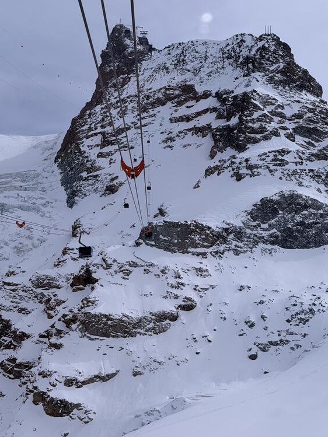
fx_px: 834
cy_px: 282
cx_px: 174
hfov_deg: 22.3
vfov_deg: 29.2
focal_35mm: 66
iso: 64
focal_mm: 6.76
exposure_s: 1/4878
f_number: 1.78
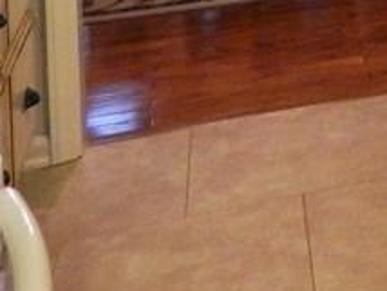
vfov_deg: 11.6
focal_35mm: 110
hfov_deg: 14.4
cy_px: -352
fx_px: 1231
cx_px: 808
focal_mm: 4
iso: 400
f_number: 3
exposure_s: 1/30
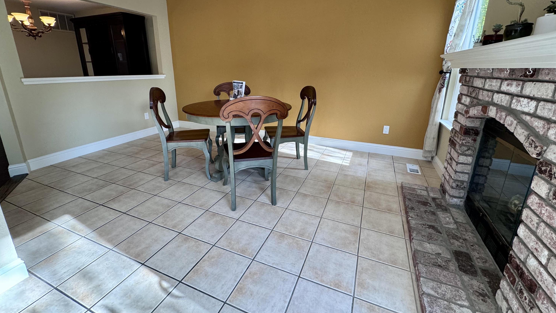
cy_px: 129
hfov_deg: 99.4
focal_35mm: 16
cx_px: 275
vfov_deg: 66.6
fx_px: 236
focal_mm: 2.22
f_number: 2.2
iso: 160
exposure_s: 1/120
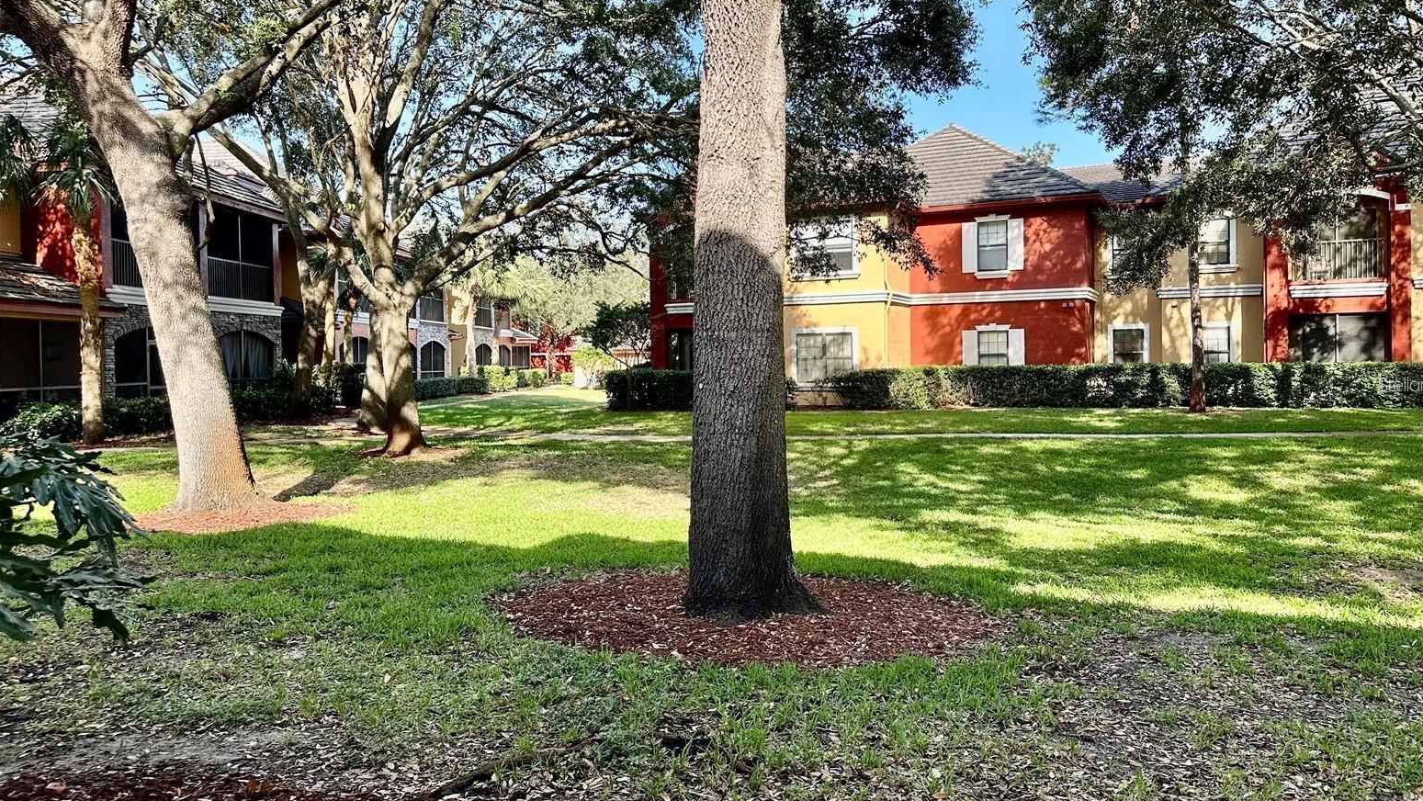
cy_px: 384
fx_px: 1019
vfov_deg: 42.9
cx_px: 729
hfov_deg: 69.8
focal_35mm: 27
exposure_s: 1/685
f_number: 1.78
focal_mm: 6.86
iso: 80
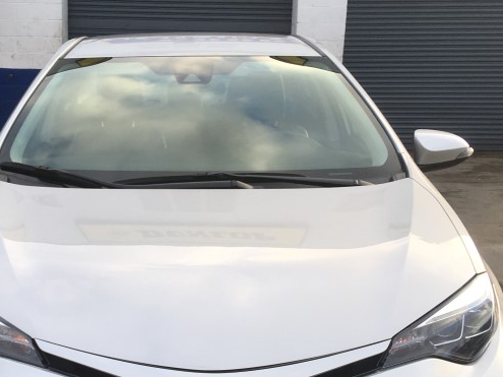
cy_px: 303
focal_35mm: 60
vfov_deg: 24.0
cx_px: 148
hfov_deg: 31.8
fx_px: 872
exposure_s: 1/196
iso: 25
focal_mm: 4.15
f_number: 2.2
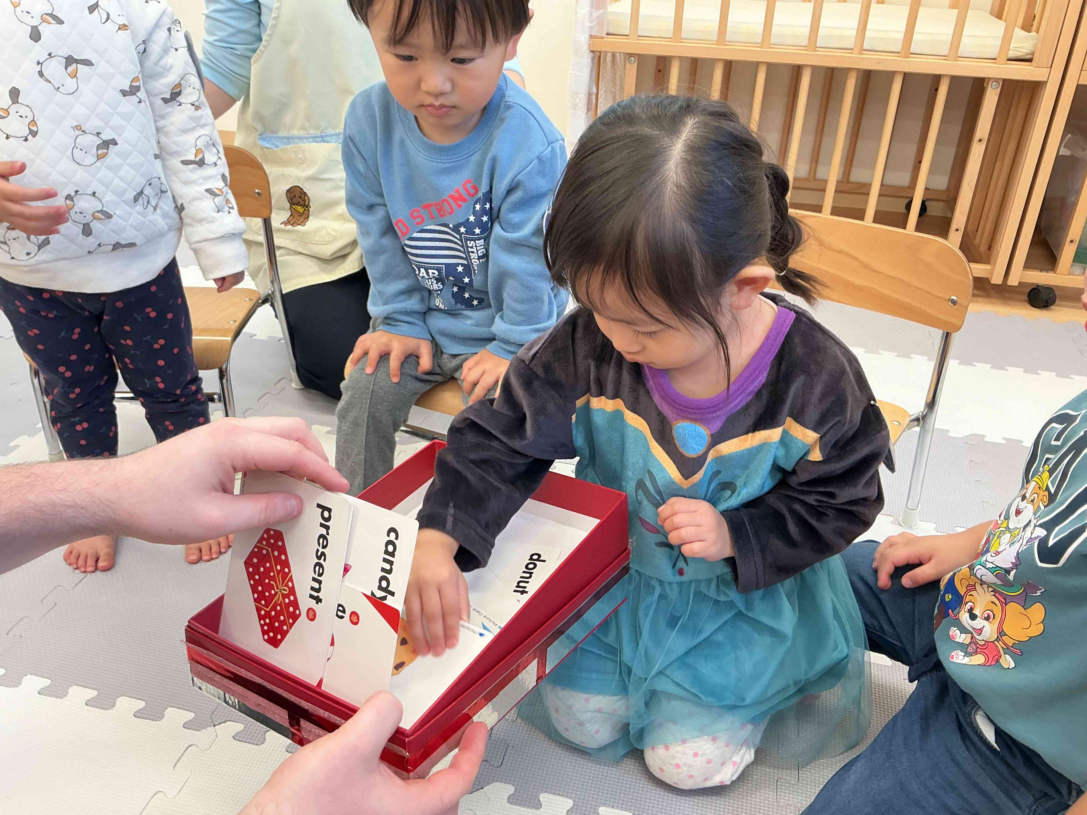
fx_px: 911
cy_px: 408
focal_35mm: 29
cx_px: 544
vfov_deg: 48.2
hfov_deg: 61.7
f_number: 1.8
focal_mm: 3
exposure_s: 1/60
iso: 40
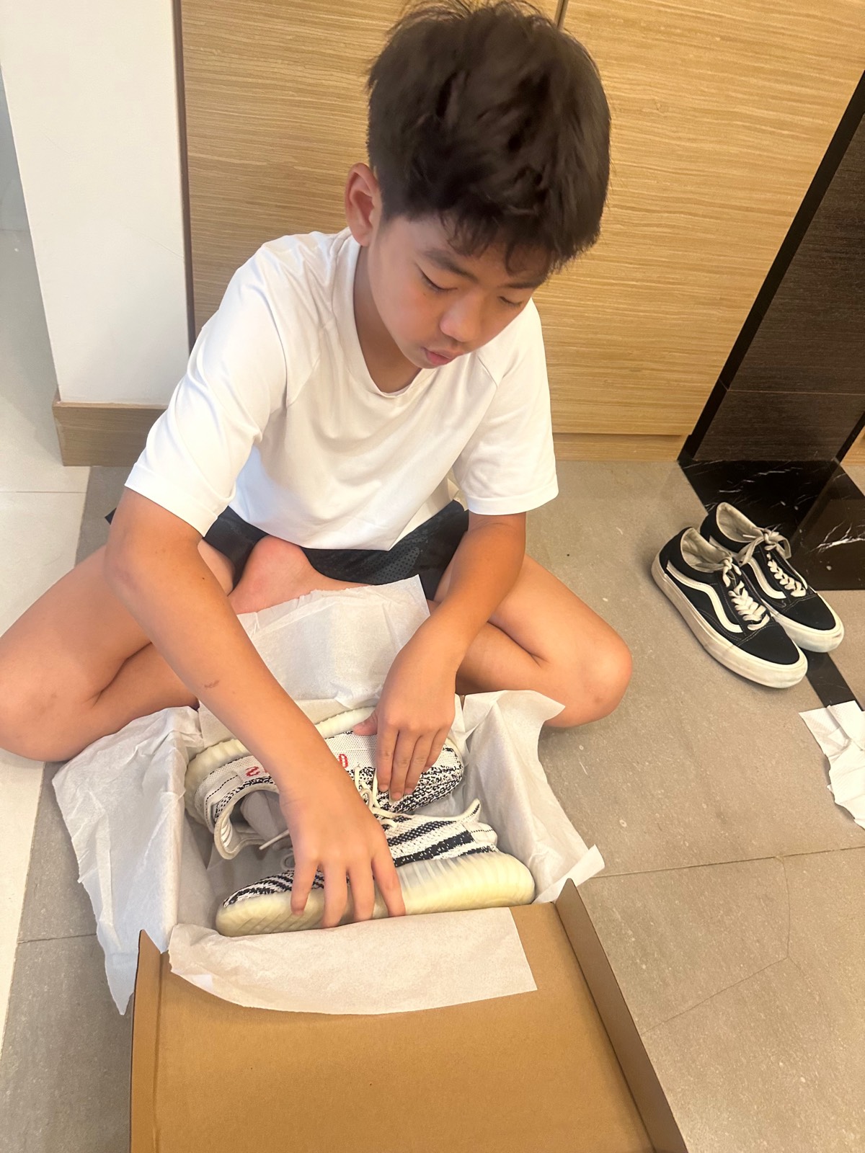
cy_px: 576
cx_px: 432
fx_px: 800
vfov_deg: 71.6
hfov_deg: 56.8
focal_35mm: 24
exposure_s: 1/60
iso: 320
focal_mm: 6.86
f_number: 1.78
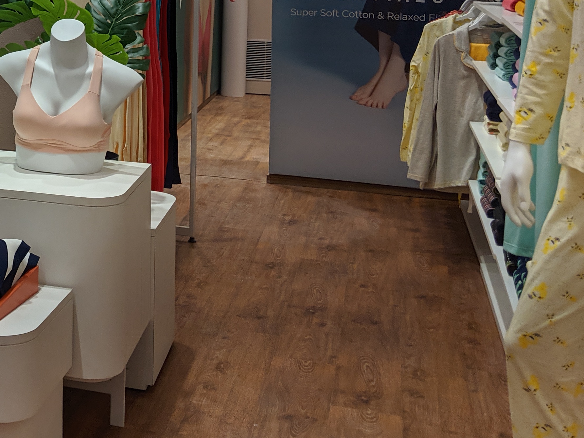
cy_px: -15
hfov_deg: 28.9
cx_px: -47
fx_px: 1029
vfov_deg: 22.9
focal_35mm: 61
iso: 57
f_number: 1.8
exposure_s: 1/165
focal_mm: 4.44
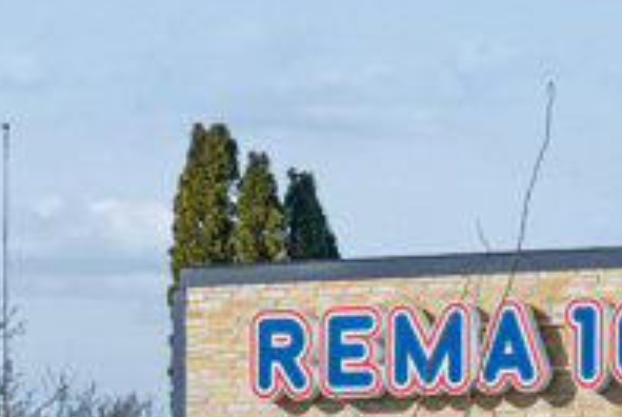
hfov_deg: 5.5
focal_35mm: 370
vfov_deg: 3.7
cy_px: 482
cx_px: 723
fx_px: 6402
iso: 80
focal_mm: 73
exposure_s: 1/320
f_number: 7.1
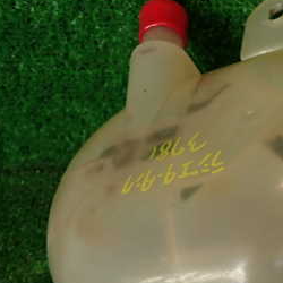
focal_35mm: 53
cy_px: 220
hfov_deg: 31.0
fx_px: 490
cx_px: 243
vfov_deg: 31.5
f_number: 2
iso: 100
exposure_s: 1/80
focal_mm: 4.5
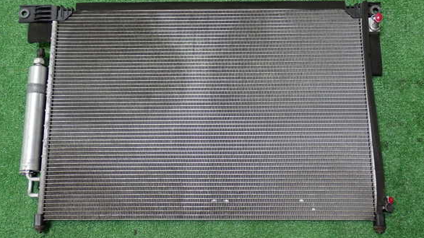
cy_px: 96
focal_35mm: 49
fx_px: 551
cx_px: 212
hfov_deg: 42.1
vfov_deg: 24.4
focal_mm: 7.84
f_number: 2.9
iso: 400
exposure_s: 1/40
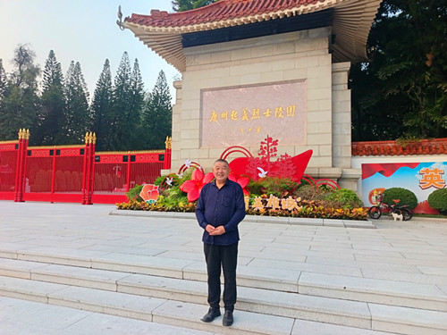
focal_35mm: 24
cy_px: 168
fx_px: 310
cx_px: 224
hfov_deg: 71.6
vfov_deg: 56.8
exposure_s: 1/100
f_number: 1.75
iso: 500
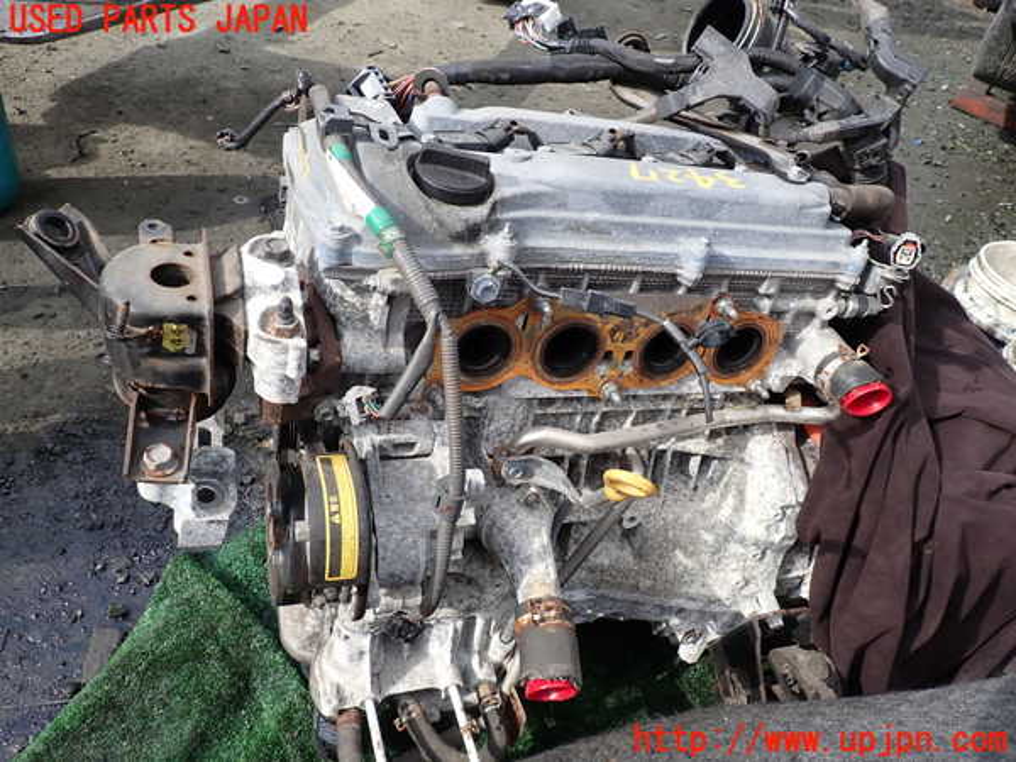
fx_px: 734
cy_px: 381
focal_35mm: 25
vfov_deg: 54.9
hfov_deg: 69.4
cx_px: 508
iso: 100
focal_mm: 4.5
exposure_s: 1/500
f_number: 2.8
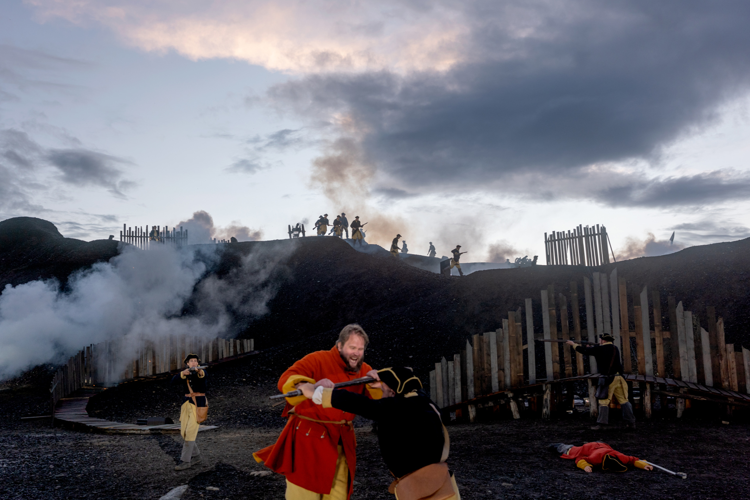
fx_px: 729
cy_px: 250
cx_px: 375
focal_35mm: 35
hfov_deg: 54.4
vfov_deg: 37.9
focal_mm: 35
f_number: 4
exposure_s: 1/500
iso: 400
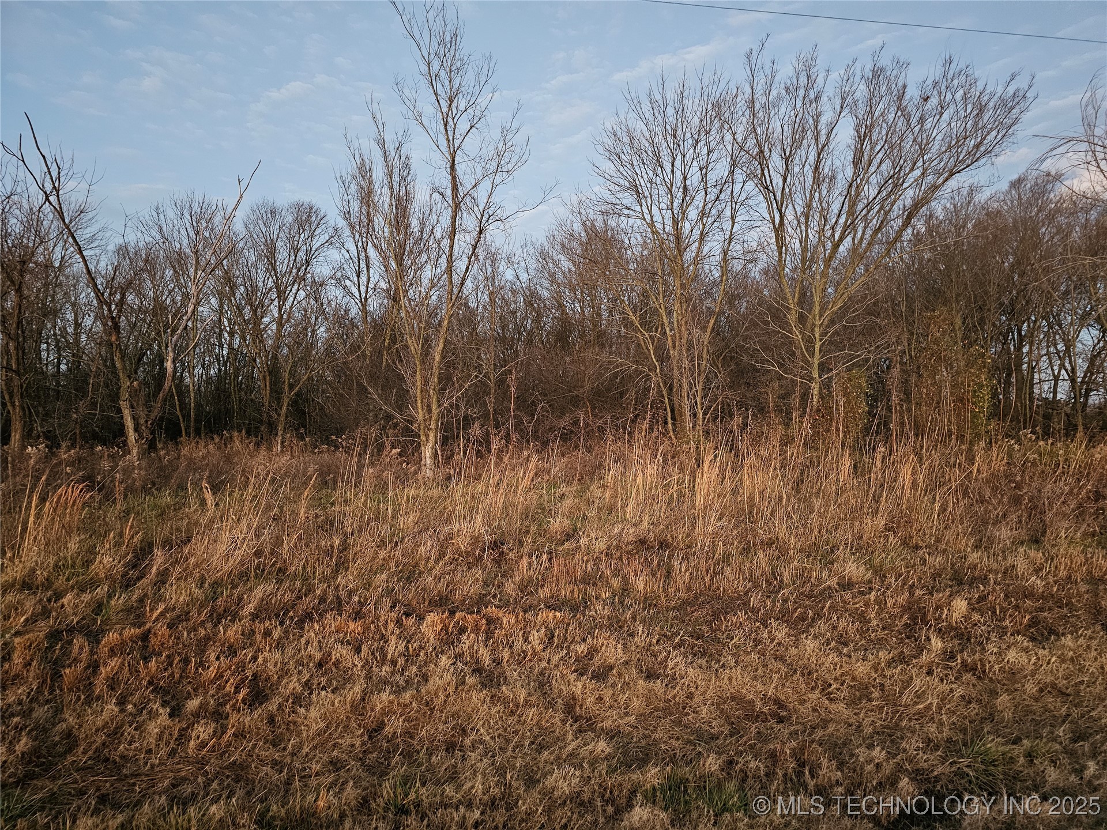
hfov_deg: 73.9
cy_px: 415
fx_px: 736
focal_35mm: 23
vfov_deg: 58.9
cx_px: 554
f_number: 1.7
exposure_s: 1/24
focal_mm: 6.3
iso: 1000
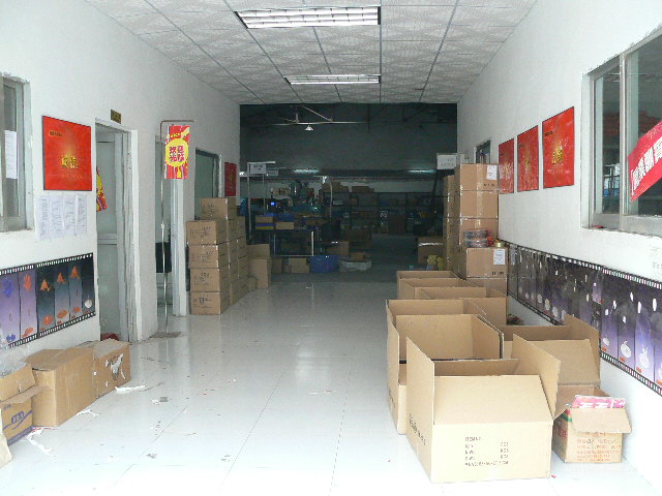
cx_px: 331
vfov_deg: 39.7
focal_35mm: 36
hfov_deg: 51.4
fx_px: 688
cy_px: 248
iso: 200
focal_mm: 6
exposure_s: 1/60
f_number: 2.8
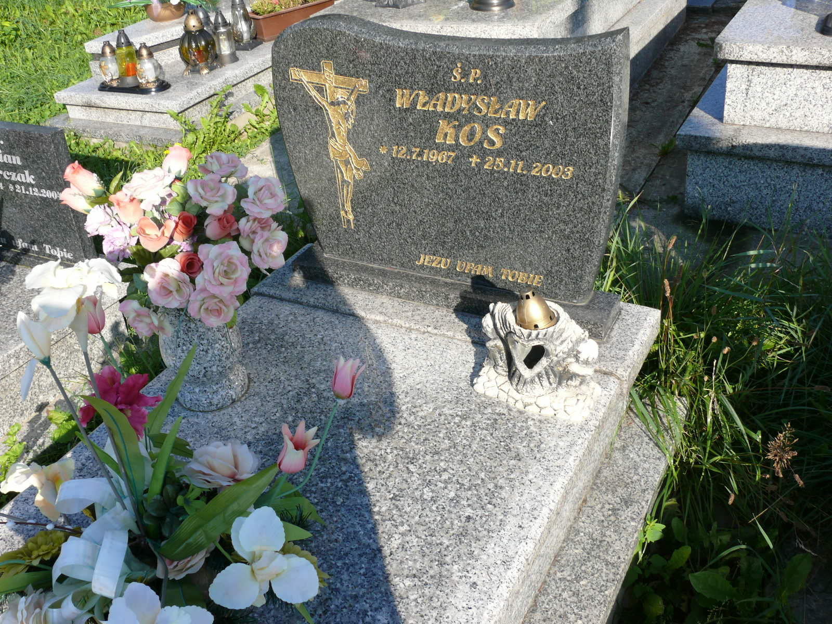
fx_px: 841
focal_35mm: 35
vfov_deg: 40.7
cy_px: 312
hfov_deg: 52.6
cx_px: 416
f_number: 5.6
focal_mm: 7.4
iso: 100
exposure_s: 1/250
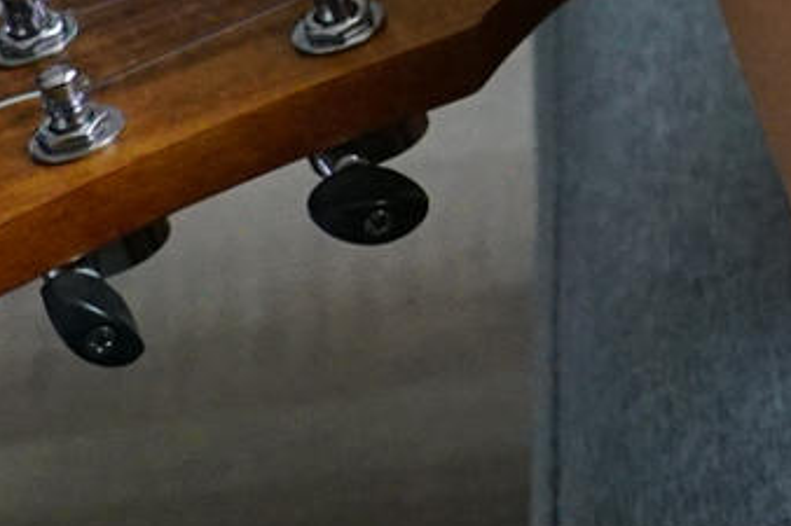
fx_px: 3514
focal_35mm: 160
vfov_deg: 8.2
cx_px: 1521
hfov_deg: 11.7
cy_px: -470
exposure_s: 1/60
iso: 5000
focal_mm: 30
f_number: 7.1
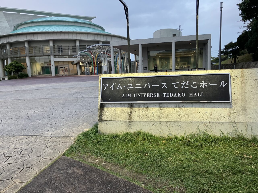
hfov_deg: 63.4
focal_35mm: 28
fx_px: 209
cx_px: 129
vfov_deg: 49.7
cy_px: 96
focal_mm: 3.99
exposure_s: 1/99
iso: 80
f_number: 1.8
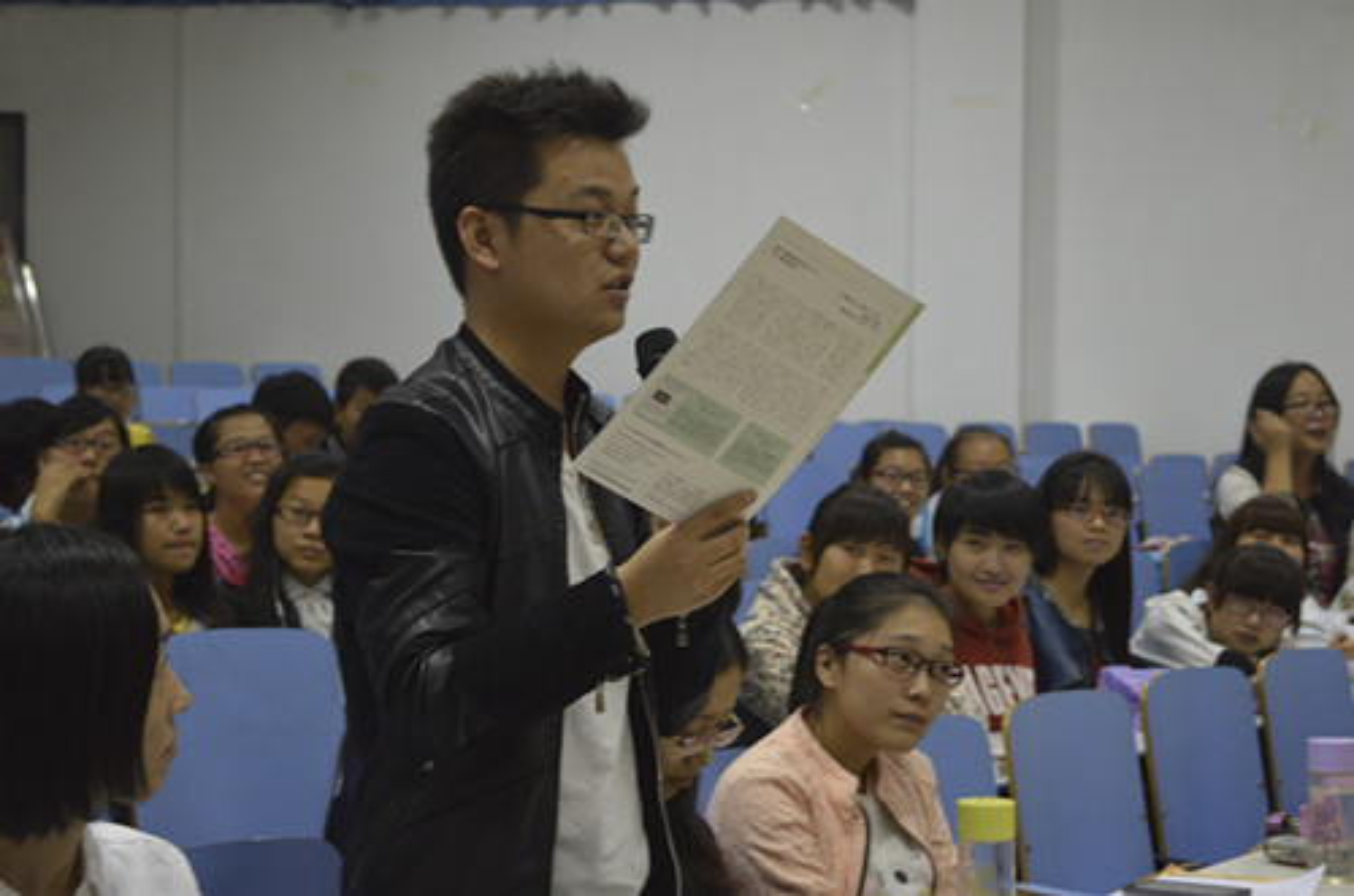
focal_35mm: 78
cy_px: 448
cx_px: 677
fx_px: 2927
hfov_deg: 26.0
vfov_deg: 17.4
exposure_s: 1/15
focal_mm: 52
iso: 1000
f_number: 5.6
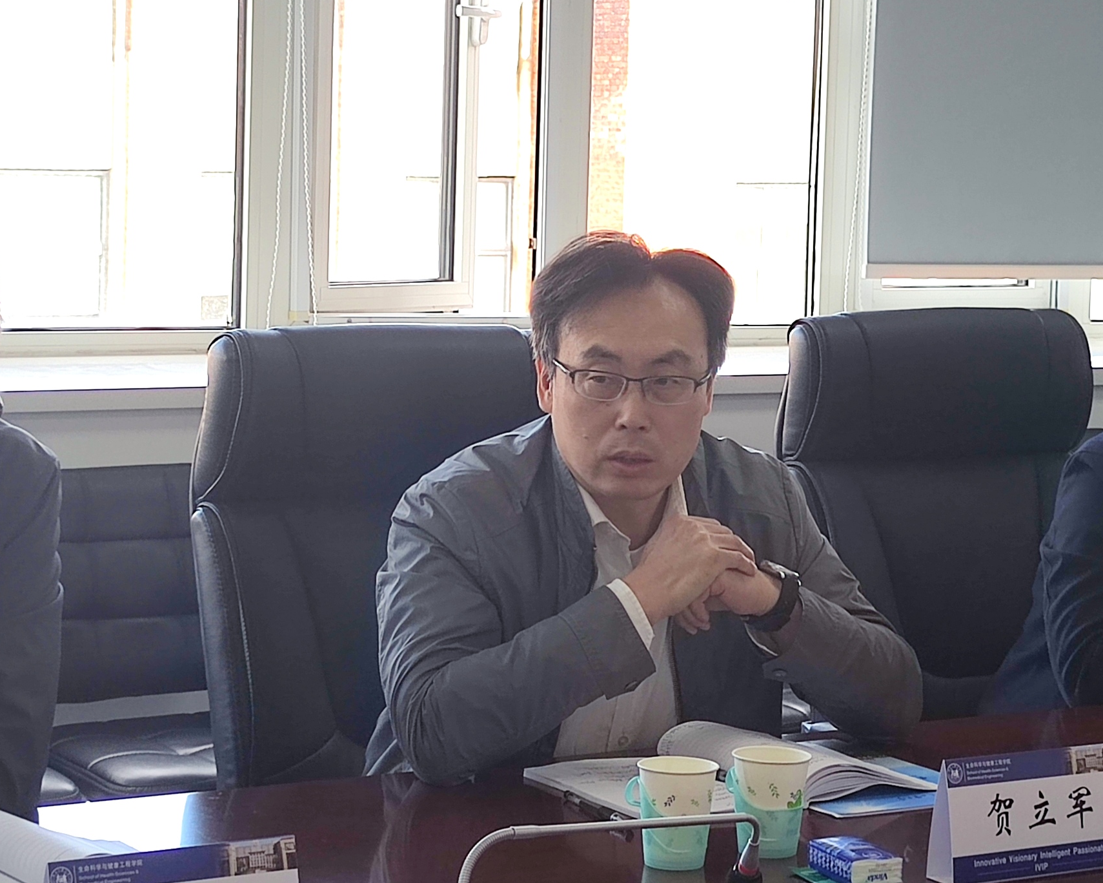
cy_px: 438
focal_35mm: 41
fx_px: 1338
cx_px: 608
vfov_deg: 36.5
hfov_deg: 44.7
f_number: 1.69
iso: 50
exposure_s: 1/101
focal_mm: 6.72
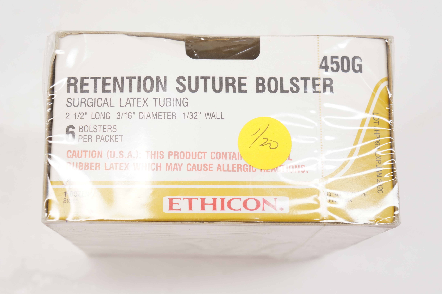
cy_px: 147
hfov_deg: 34.2
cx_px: 221
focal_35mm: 58
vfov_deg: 23.1
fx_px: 717
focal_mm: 39
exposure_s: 1/100
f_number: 7.1
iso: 800
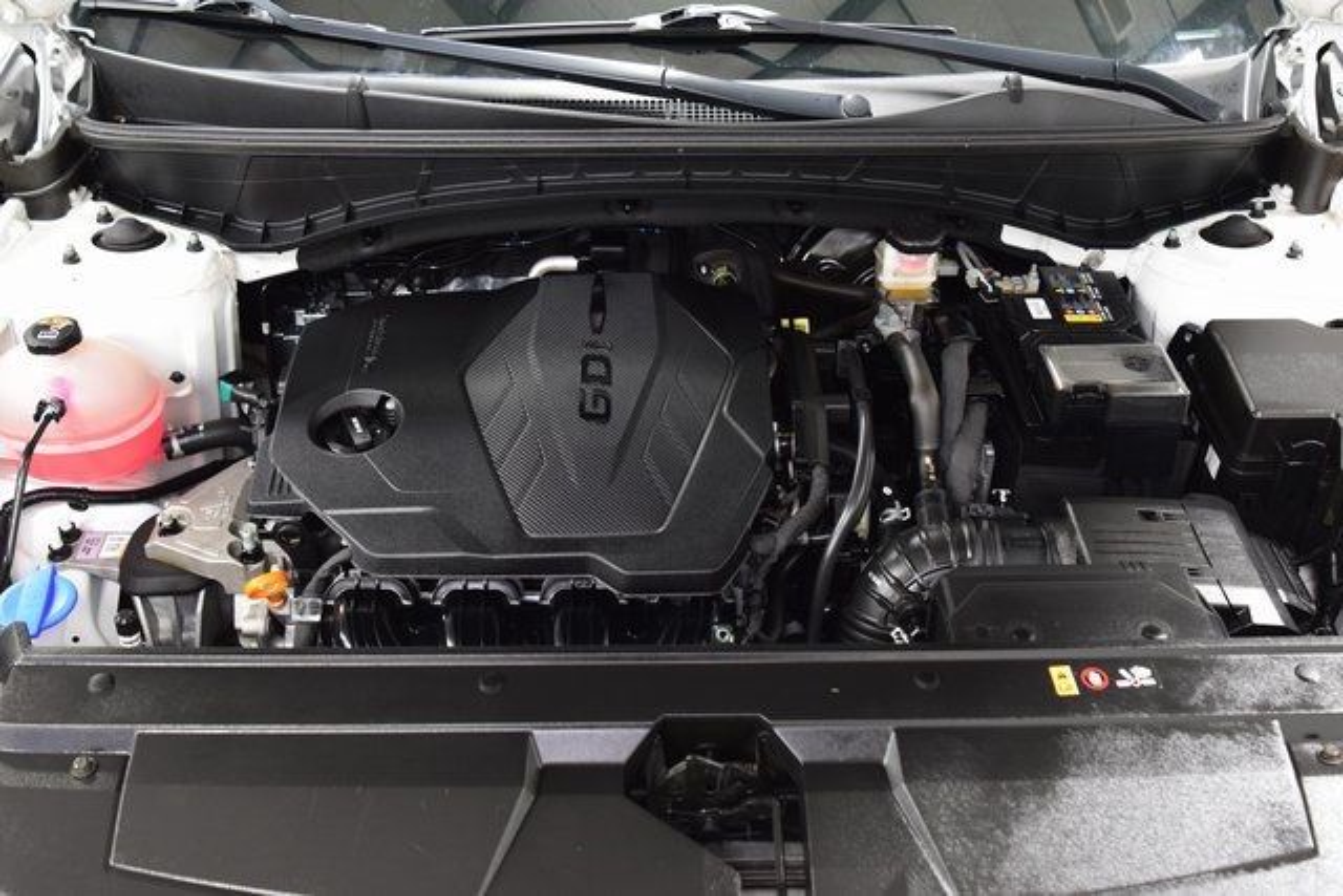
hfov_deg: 53.1
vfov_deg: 36.9
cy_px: 448
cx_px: 672
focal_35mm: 36
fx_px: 1343
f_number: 4.5
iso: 1600
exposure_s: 1/15
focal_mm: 24
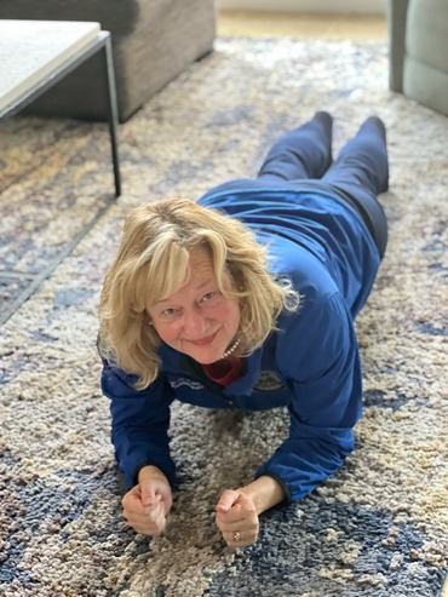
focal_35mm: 77
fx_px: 1328
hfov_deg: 19.1
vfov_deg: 25.3
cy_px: 298
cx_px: 224
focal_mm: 9
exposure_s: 1/15
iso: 640
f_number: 2.8
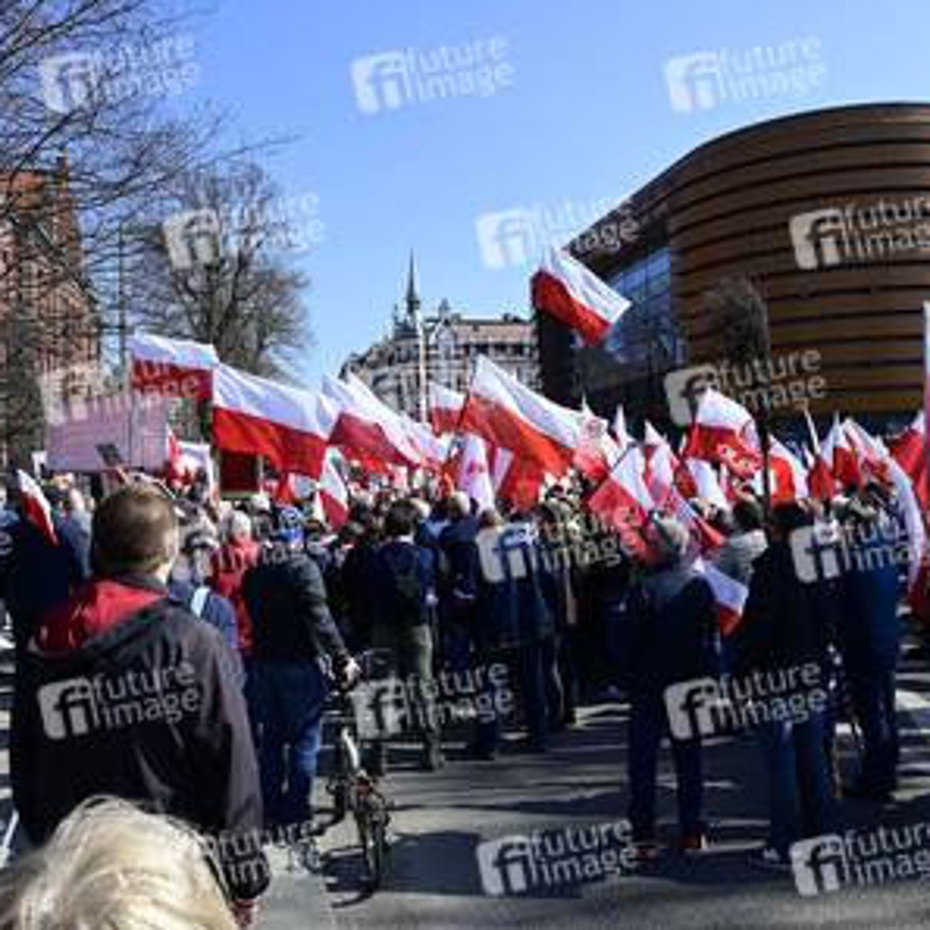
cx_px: 474
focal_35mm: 31
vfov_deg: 52.5
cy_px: 467
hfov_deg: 52.5
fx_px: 942
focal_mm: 24
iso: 140
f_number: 9
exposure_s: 1/200
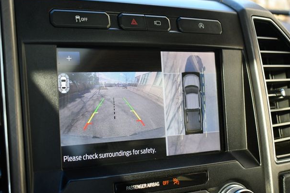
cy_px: 99
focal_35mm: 51
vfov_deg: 26.5
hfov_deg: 38.9
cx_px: 138
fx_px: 411
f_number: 4.5
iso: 640
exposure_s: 1/250
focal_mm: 32
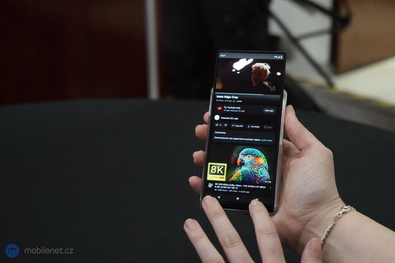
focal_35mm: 70
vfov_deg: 19.4
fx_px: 768
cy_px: 132
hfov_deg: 28.9
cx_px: 198
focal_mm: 70
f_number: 7.1
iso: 12800
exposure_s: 1/200
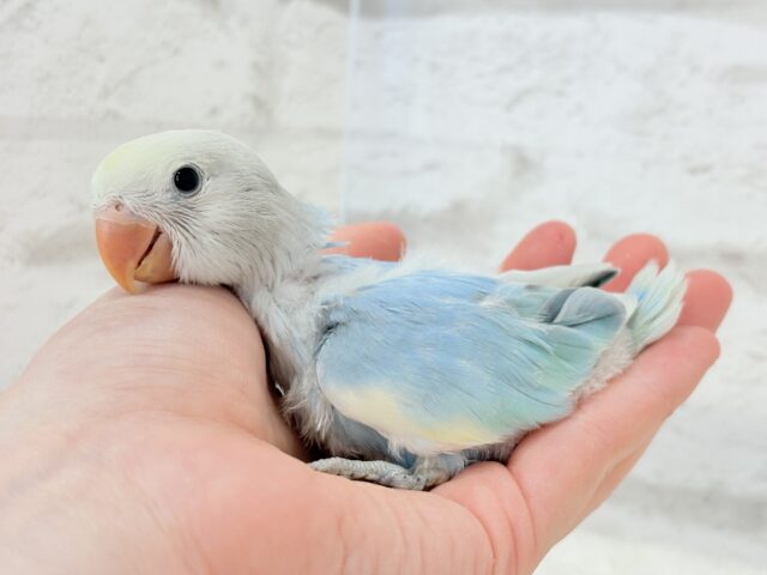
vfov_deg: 28.0
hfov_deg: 36.8
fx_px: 1152
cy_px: 288
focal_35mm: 52
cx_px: 384
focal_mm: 5.96
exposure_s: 1/50
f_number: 1.6
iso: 50
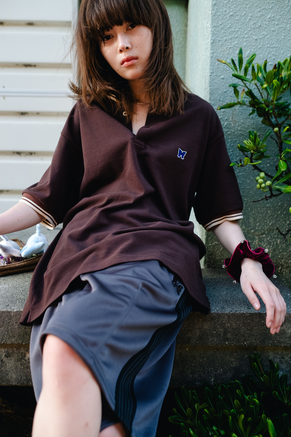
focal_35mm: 35
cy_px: 218
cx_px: 146
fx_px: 424
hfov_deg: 37.9
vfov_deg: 54.4
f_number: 2.5
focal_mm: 23
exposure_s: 1/800
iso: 800
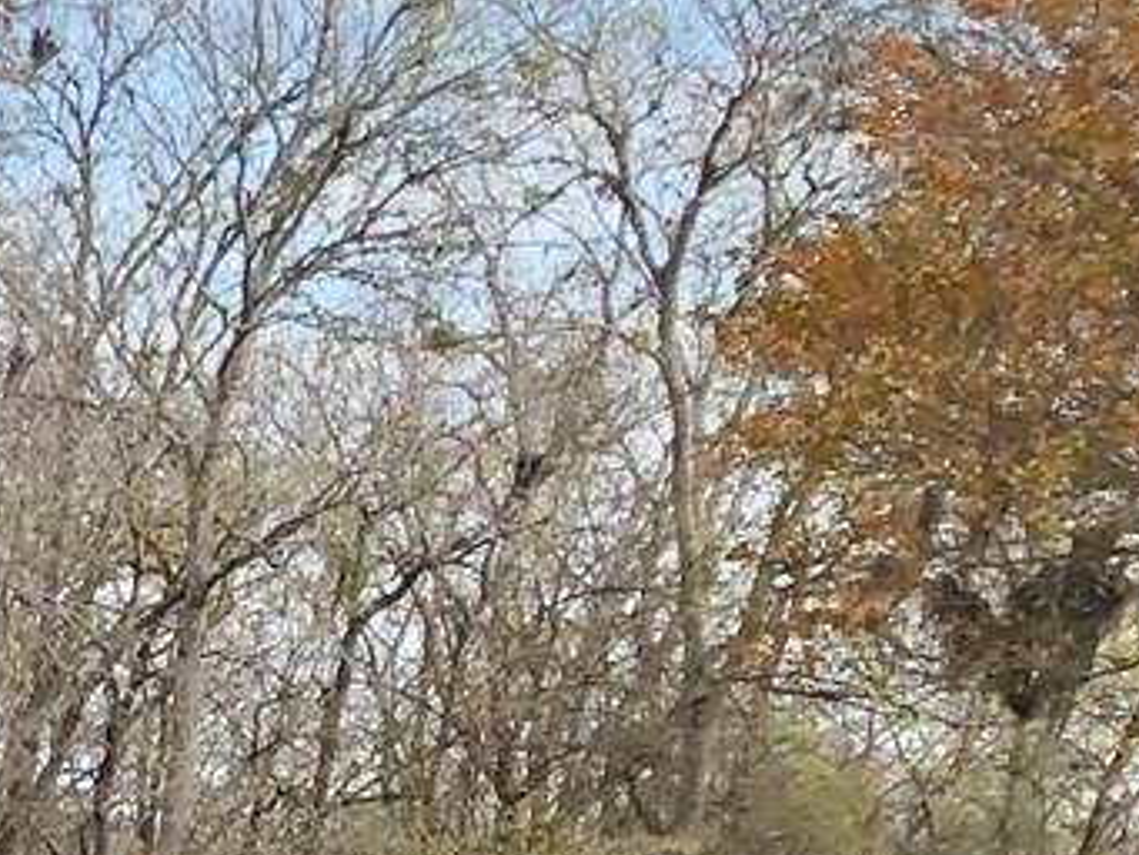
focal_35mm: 168
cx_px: -2131
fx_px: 5530
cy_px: 1493
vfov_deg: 8.5
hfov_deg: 9.5
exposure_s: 1/378
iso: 20
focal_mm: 3.99
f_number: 1.8
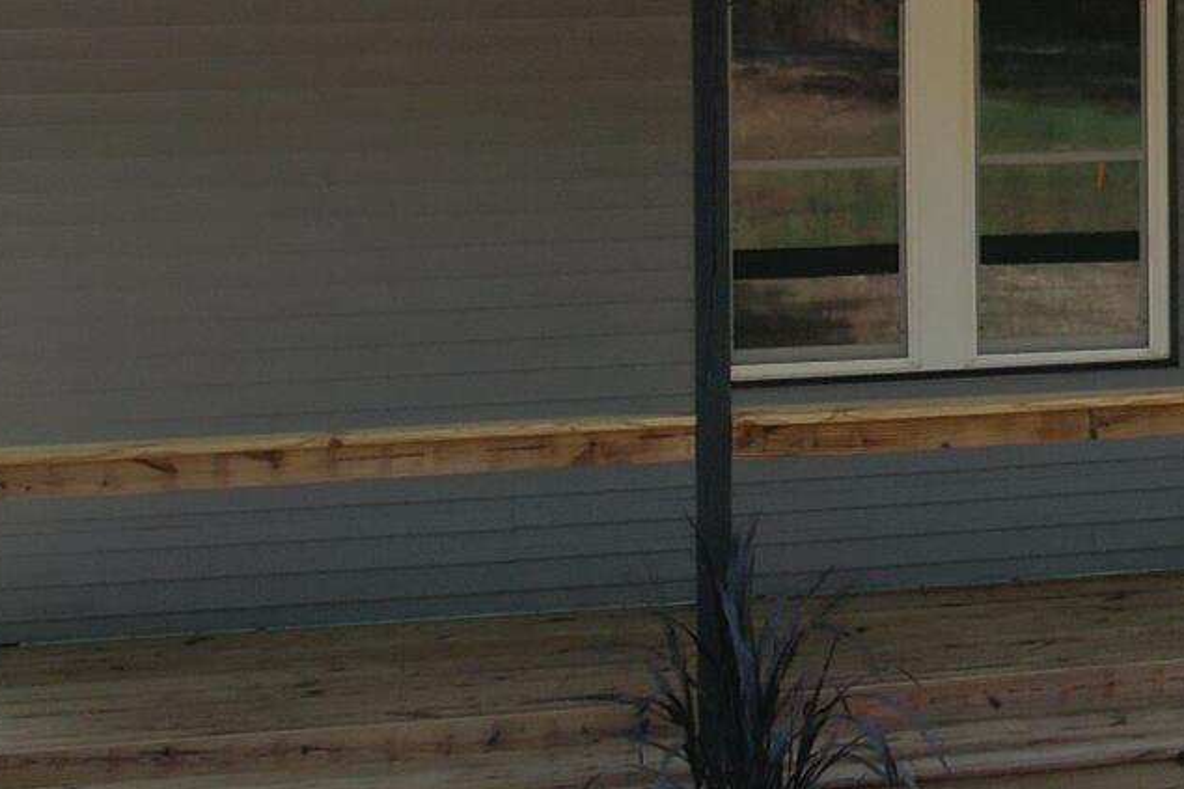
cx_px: 1725
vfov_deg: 12.9
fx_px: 3419
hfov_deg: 17.8
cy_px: -106
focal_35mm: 104
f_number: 2.8
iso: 100
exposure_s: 1/1250
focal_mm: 8.38
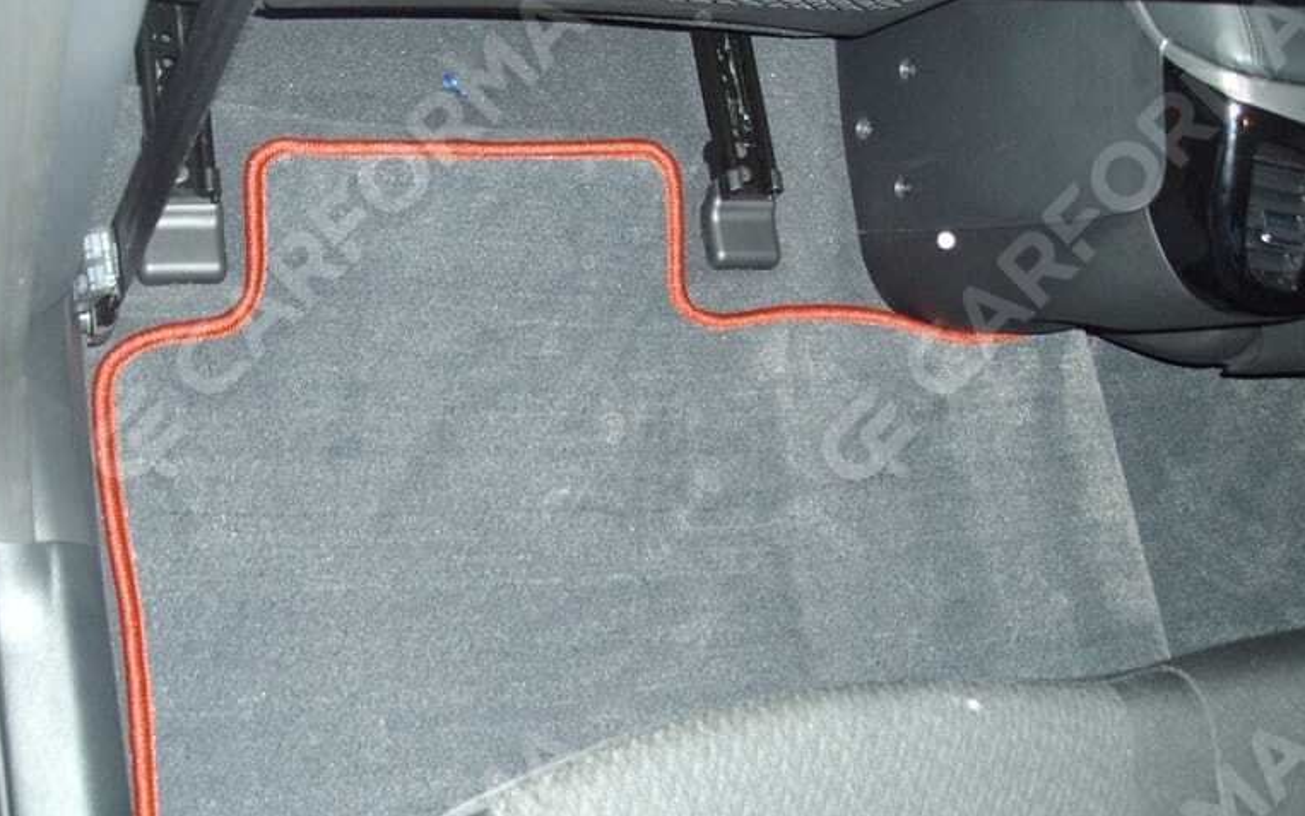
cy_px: 400
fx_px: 1423
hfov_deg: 49.3
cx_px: 662
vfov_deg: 32.0
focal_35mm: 40
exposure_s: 1/50
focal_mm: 6
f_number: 2.7
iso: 214
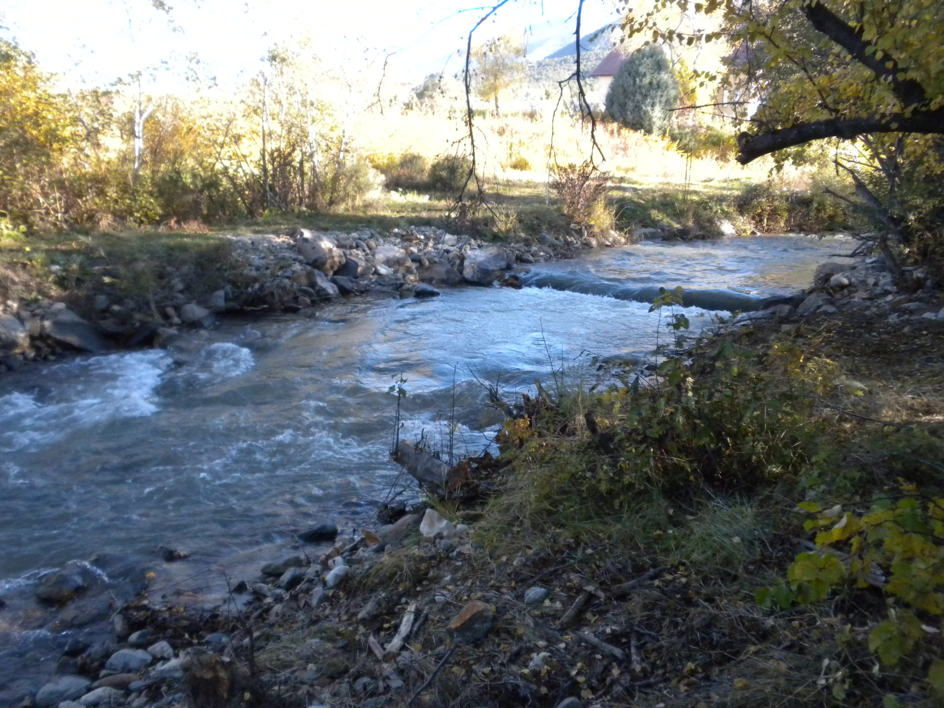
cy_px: 354
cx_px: 472
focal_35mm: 37
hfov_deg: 50.1
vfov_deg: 38.7
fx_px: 1009
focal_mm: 6.6
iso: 400
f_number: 3.5
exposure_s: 1/413
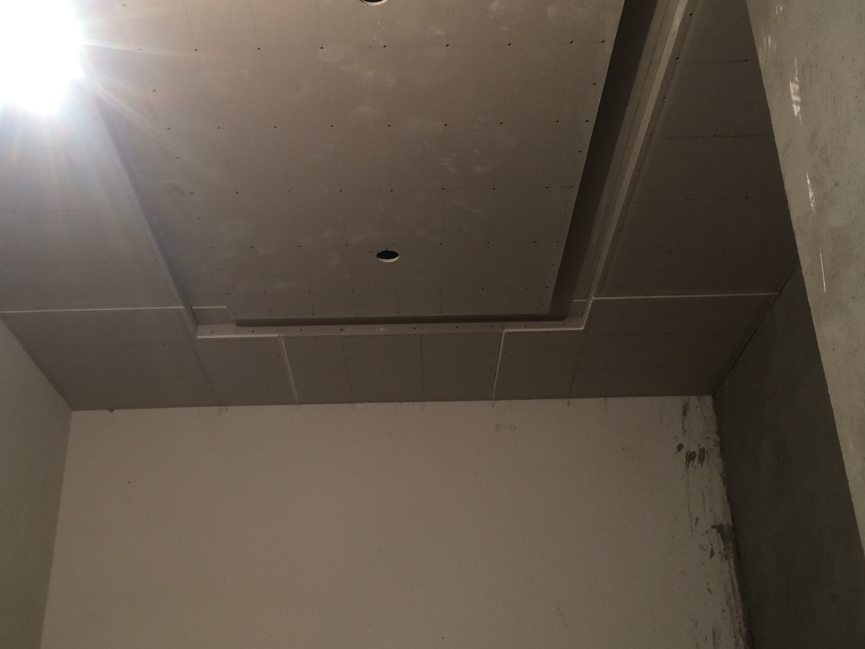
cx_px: 424
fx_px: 1025
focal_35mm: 41
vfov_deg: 35.1
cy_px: 352
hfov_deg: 45.8
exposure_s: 1/30
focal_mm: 4.15
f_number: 2.2
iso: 80
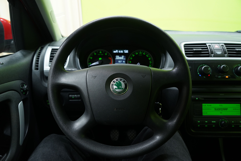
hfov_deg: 73.7
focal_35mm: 24
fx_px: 161
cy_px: 80
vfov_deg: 53.1
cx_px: 120
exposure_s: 1/20
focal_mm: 24
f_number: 4.5
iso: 1000
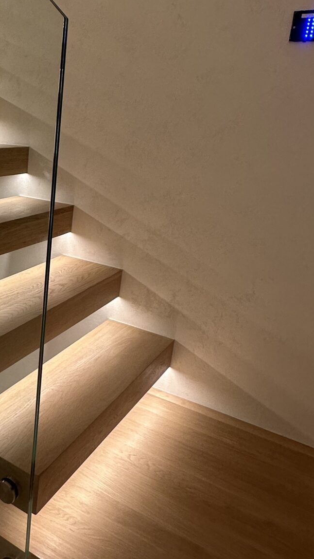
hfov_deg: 32.0
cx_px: 0
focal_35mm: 34
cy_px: 237
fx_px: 503
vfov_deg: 57.8
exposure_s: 1/100
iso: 160
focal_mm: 2.22
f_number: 2.2
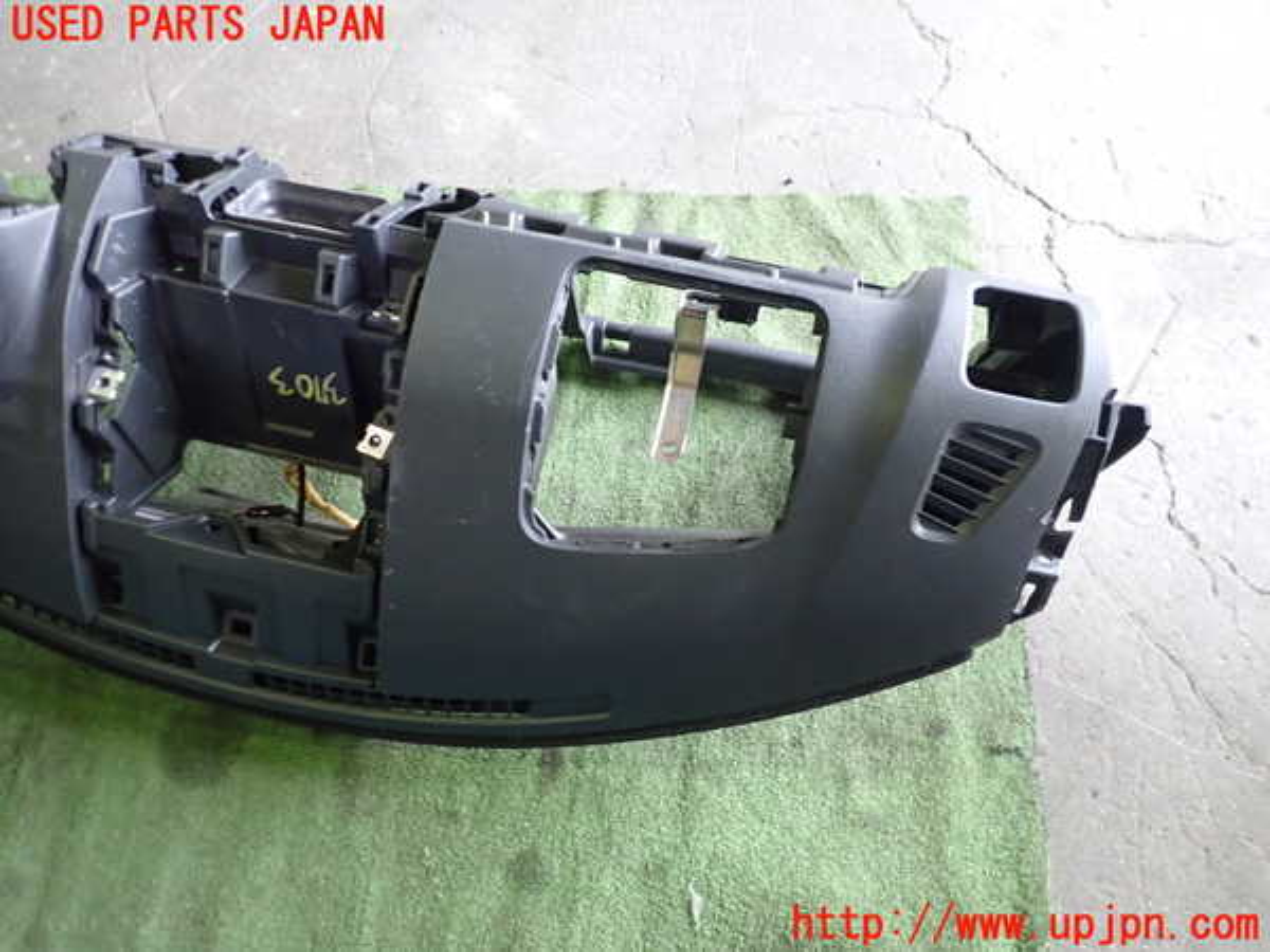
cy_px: 476
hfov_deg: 69.4
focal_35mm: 25
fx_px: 917
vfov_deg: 54.9
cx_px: 635
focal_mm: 4.5
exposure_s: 1/30
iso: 500
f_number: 2
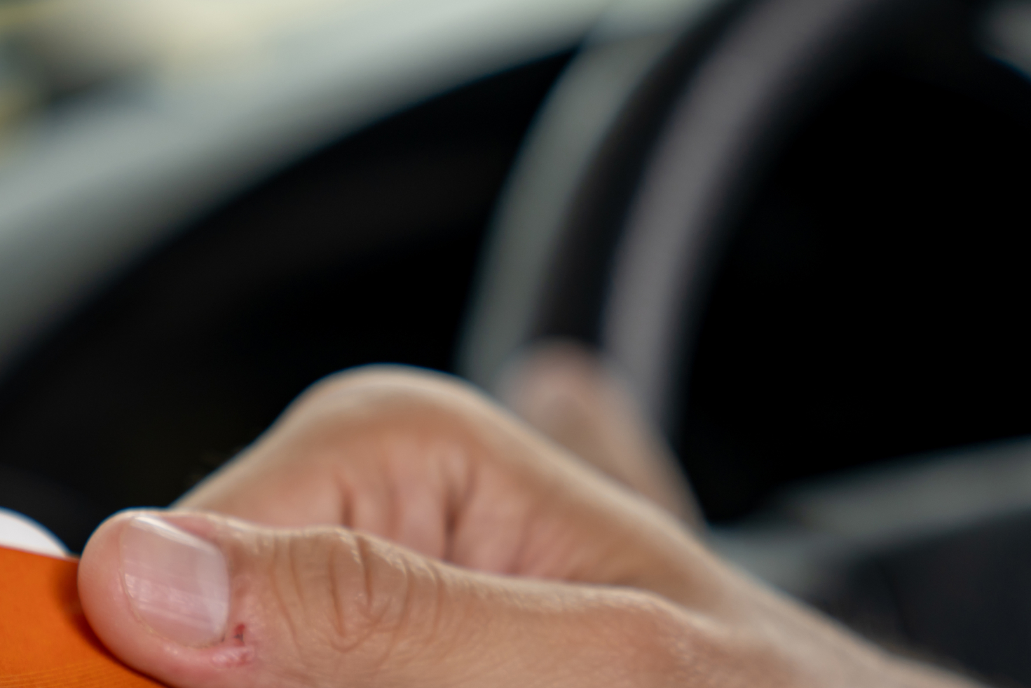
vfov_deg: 7.8
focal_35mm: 174
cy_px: 847
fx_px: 4983
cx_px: 161
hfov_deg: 11.8
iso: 100
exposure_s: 1/250
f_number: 2.8
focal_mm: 64
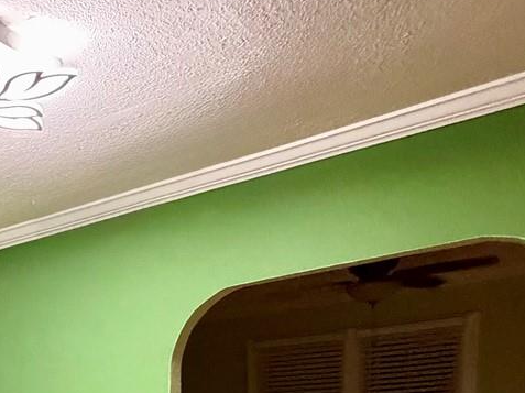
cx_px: -40
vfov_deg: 25.5
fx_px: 712
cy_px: 539
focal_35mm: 47
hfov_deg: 35.2
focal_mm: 2.22
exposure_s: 1/60
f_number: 2.2
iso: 1000
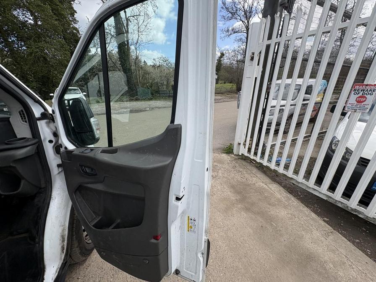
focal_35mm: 14
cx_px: 188
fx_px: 152
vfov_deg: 85.7
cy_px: 141
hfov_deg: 102.1
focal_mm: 2.22
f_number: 2.2
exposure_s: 1/889
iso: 40
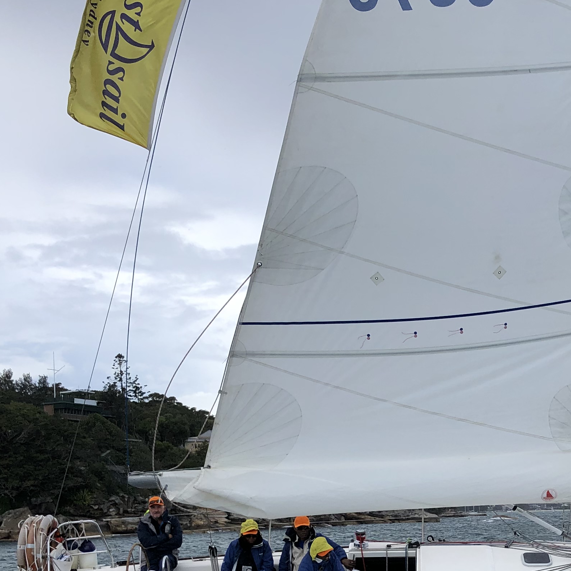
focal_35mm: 63
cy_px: 515
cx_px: 409
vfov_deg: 26.4
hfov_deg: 27.0
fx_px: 1176
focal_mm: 3.99
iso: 20
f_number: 1.8
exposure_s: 1/1350
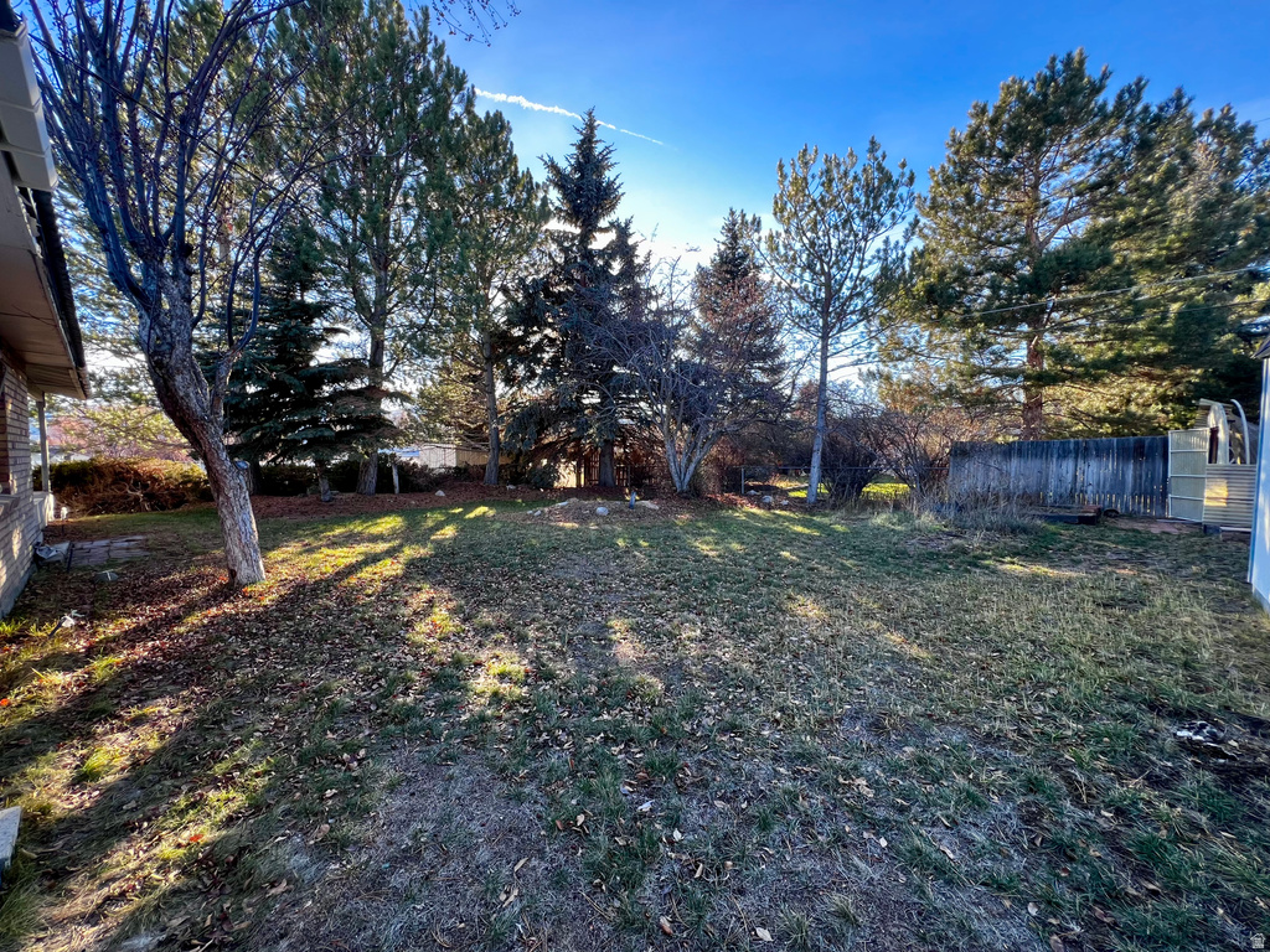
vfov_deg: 89.9
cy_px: 476
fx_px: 477
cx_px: 635
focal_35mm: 13
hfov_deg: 106.2
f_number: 1.8
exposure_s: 1/100
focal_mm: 1.57
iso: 32
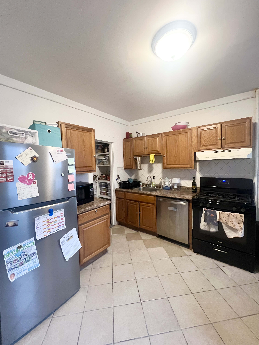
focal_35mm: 13
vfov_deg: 106.2
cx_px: 130
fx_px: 130
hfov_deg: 89.9
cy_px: 172
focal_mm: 1.57
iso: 500
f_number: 1.8
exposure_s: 1/60
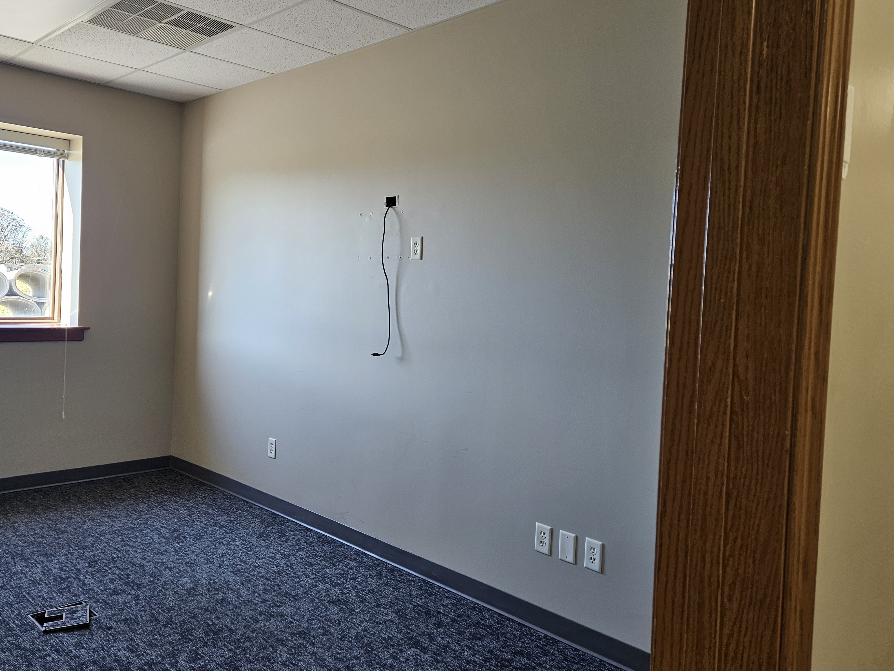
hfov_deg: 61.4
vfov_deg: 48.1
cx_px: 383
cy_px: 297
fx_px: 749
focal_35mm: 29
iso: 125
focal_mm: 5.4
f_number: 1.8
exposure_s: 1/120
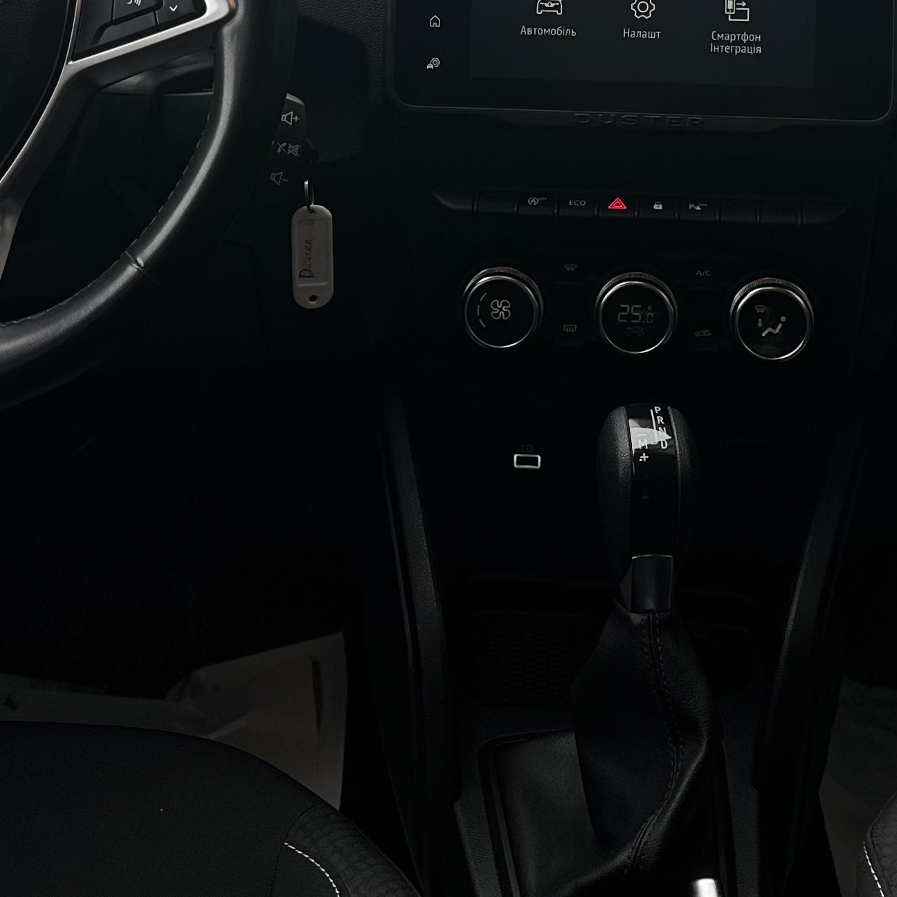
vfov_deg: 24.6
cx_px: 563
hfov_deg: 26.0
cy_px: -52
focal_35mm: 66
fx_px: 1935
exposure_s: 1/121
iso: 160
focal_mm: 6.86
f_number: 1.78
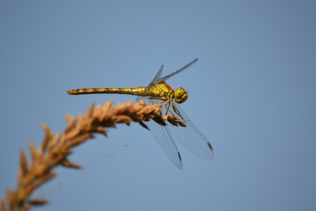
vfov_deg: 3.1
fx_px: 3950
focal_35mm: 450
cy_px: 106
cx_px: 158
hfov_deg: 4.6
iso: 180
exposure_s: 1/500
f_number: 5.6
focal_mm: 300
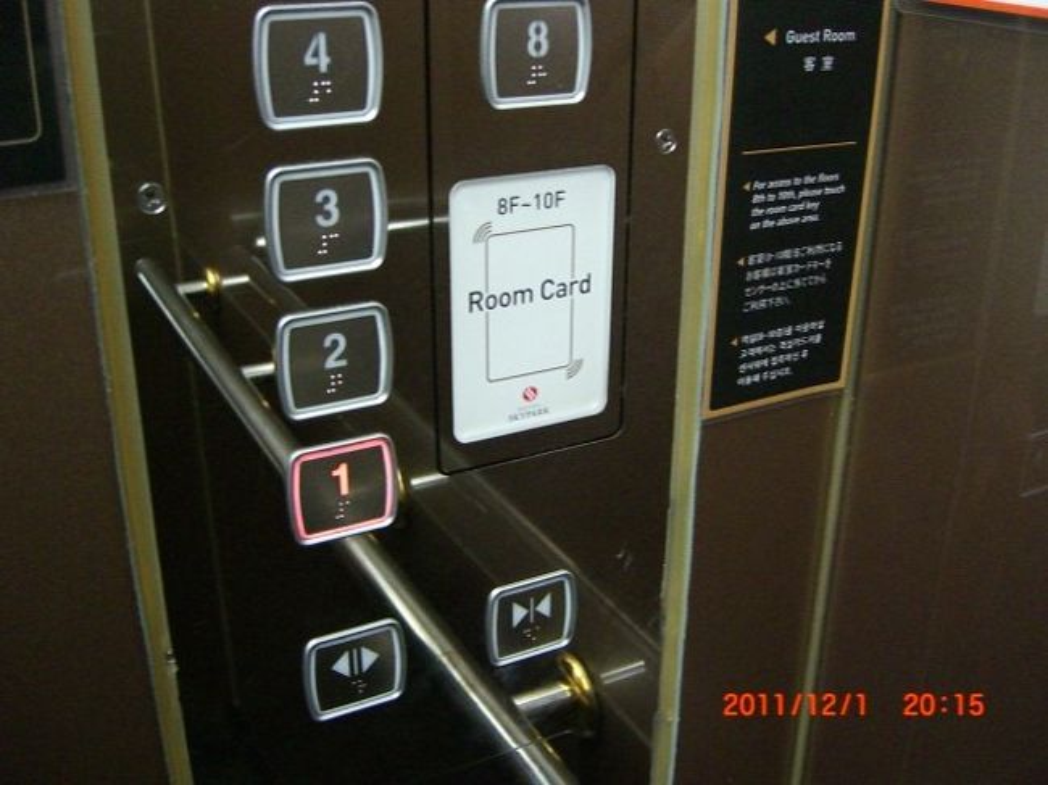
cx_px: 524
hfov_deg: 49.0
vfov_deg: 37.7
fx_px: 1150
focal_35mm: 38
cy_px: 392
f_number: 2.8
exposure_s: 1/100
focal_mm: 7.9
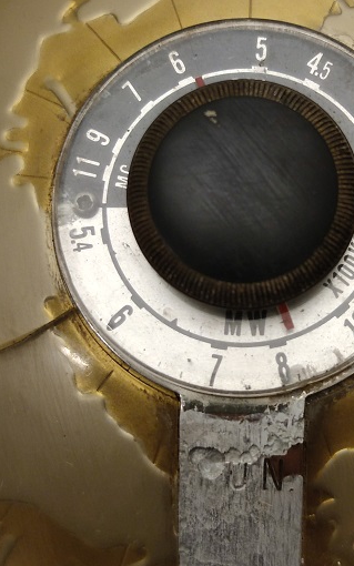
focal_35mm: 79
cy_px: 206
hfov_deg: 16.5
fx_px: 1219
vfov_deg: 26.0
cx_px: 236
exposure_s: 1/120
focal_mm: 6.72
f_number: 1.69
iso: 505
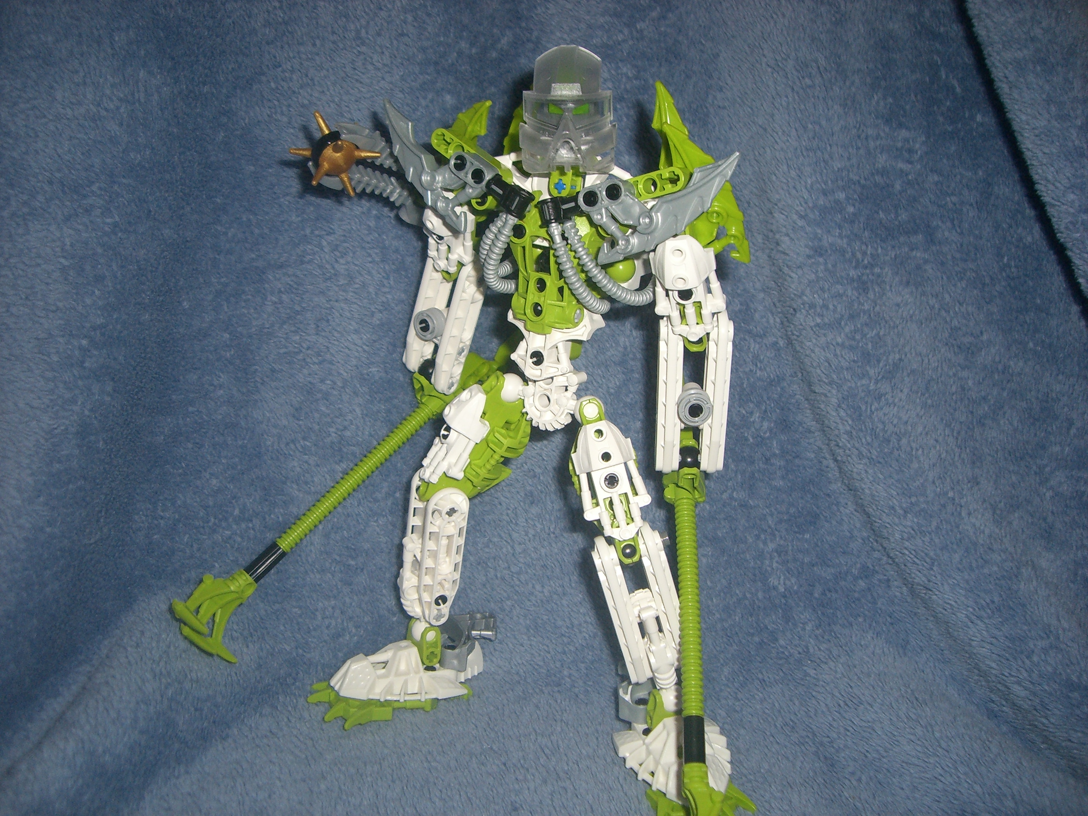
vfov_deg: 37.7
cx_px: 544
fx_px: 1194
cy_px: 408
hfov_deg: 49.0
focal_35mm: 38
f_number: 2.7
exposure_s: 1/60
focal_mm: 6.2
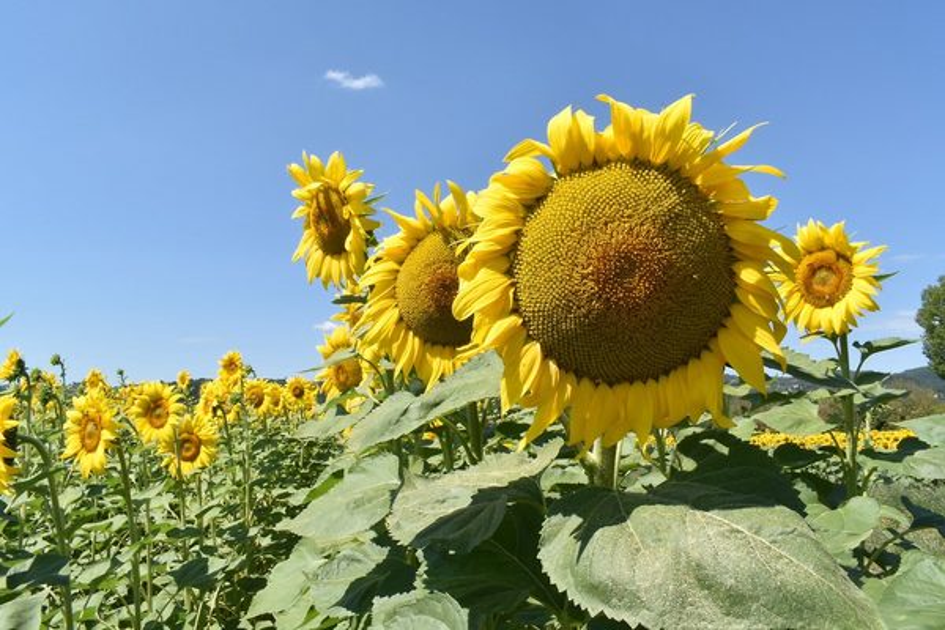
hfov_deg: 67.4
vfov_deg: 47.9
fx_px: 709
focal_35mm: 27
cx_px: 472
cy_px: 315
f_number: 22
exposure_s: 1/30
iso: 100
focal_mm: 18
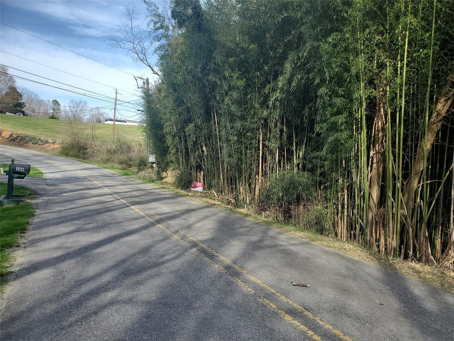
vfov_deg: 53.1
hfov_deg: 67.3
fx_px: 341
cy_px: 170
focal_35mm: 26
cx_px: 227
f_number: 2.4
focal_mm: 4.3
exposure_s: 1/682
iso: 50
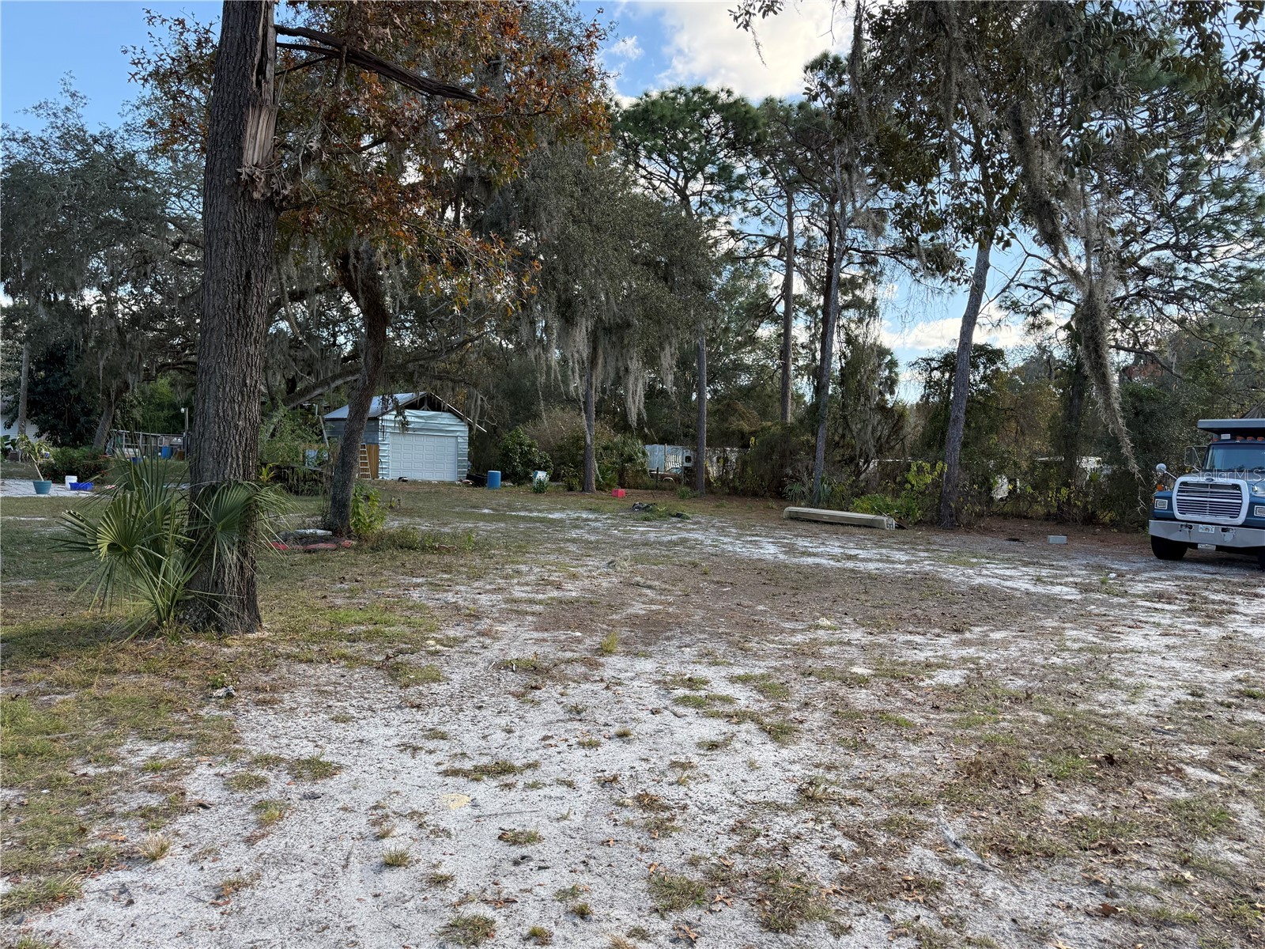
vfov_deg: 56.8
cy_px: 474
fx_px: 877
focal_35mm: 24
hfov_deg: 71.6
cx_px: 632
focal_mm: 6.76
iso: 100
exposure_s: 1/788
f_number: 1.78
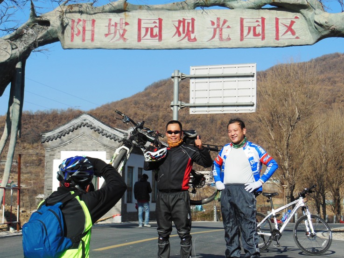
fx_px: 795
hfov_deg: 24.4
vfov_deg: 18.4
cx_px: 172
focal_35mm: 80
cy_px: 129
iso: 125
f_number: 5.4
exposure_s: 1/640
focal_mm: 14.3
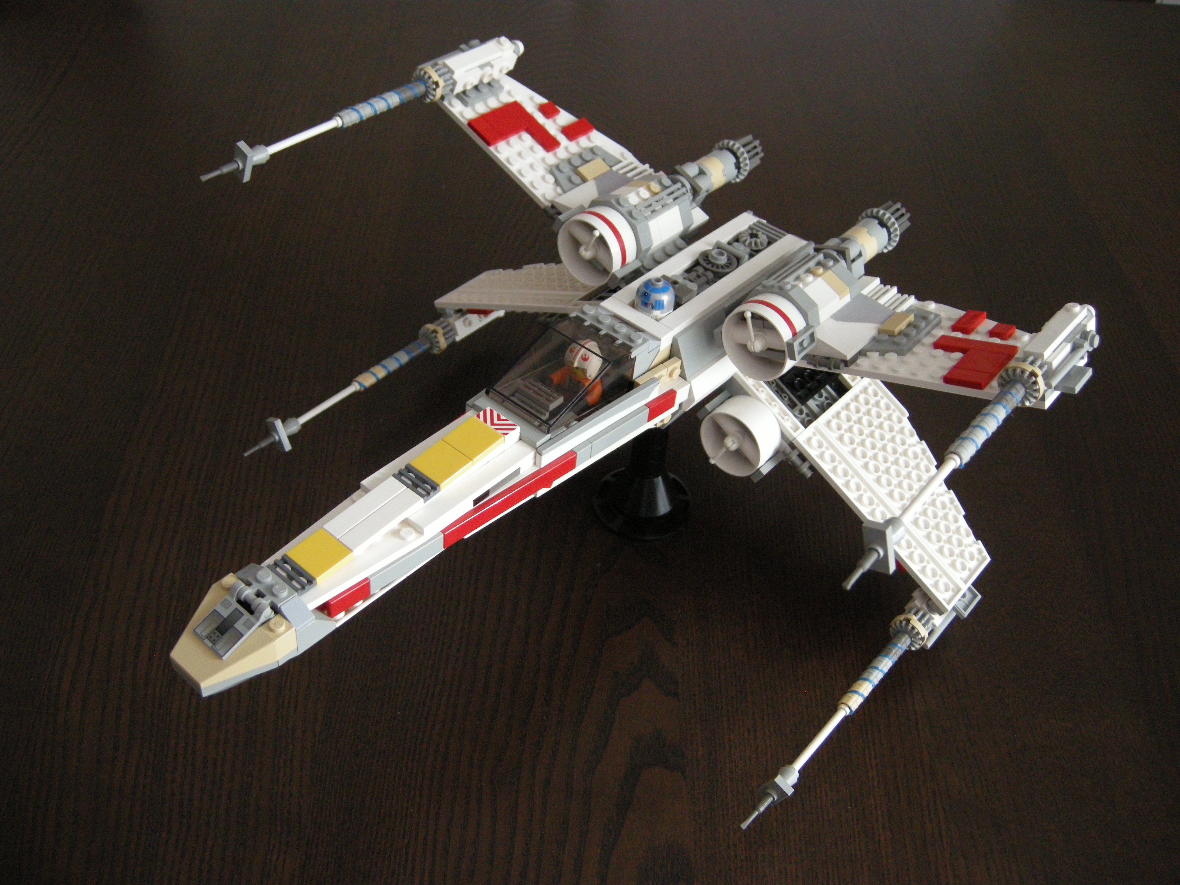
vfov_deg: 40.7
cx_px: 590
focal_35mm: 35
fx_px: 1193
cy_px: 442
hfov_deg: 52.6
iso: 400
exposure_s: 1/35
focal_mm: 7.5
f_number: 2.7
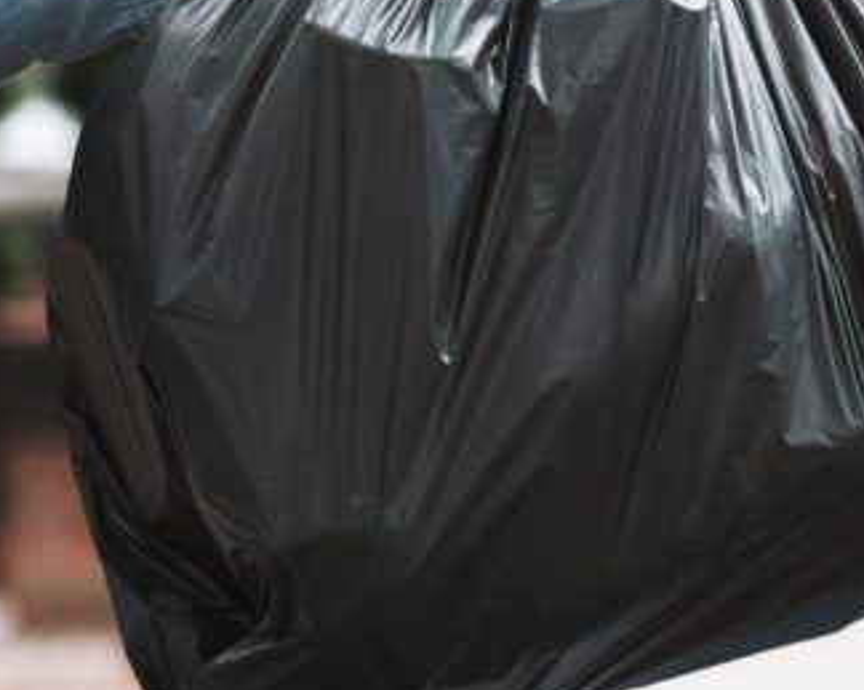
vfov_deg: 5.6
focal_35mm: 276
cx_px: 832
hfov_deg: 7.0
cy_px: 273
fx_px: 7055
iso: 250
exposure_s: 1/2000
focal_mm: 62
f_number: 2.8
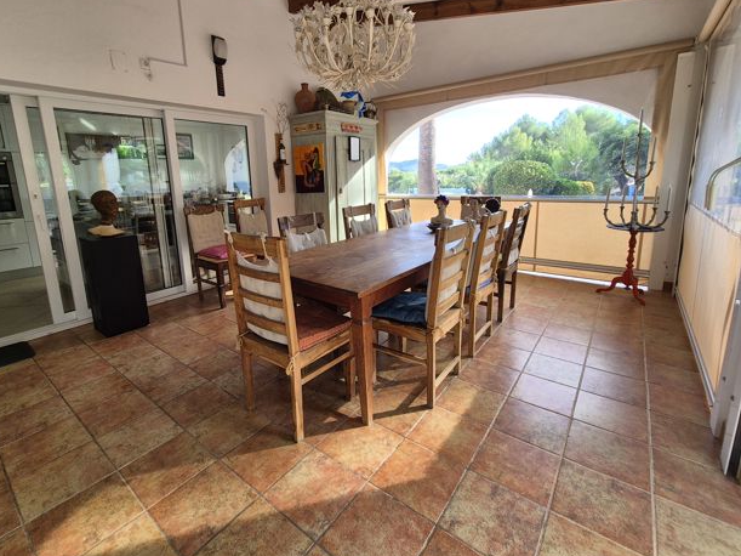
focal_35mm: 15
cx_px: 355
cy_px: 249
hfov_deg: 98.1
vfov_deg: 81.5
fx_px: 321
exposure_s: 1/139
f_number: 2.2
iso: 50
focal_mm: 2.2
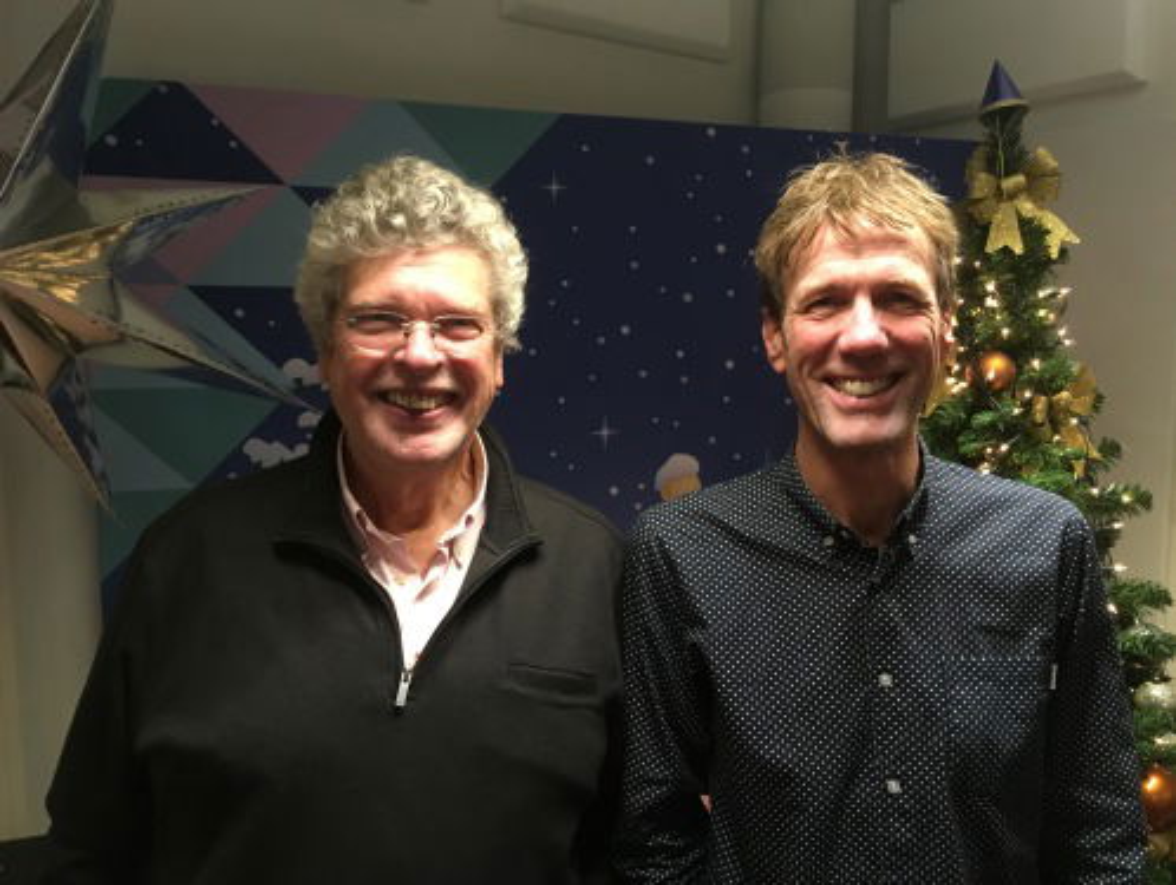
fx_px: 987
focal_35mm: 29
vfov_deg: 48.3
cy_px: 442
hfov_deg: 61.6
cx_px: 588
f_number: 2.2
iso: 200
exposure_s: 1/20
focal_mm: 4.15
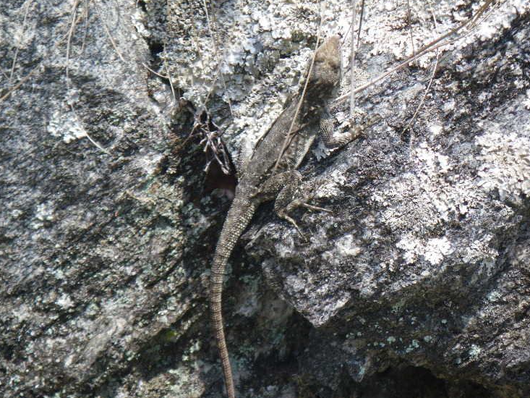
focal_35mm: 163
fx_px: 2496
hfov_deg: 12.1
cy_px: 223
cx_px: 282
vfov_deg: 9.1
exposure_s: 1/250
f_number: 5.5
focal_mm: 25
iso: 160
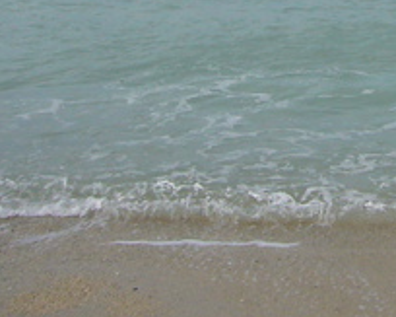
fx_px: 1078
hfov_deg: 19.6
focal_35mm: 92
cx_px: 470
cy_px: -39
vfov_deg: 16.2
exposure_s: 1/500
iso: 80
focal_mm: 4.6
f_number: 5.6
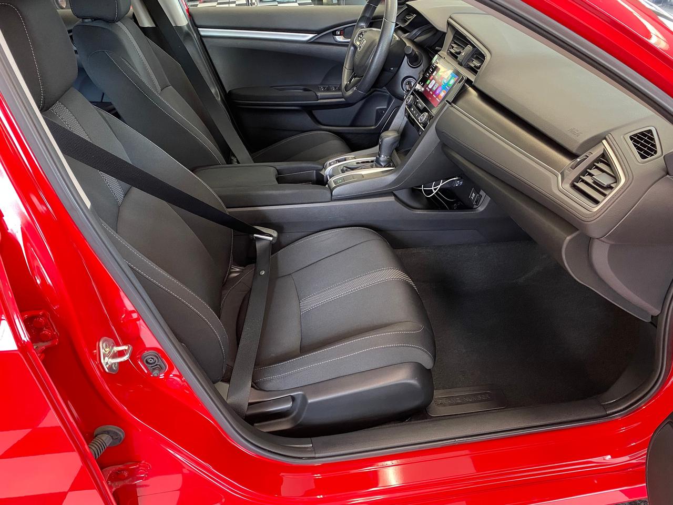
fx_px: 505
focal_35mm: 26
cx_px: 336
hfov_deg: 67.3
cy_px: 252
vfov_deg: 53.1
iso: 320
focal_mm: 4.25
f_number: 1.8
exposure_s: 1/60
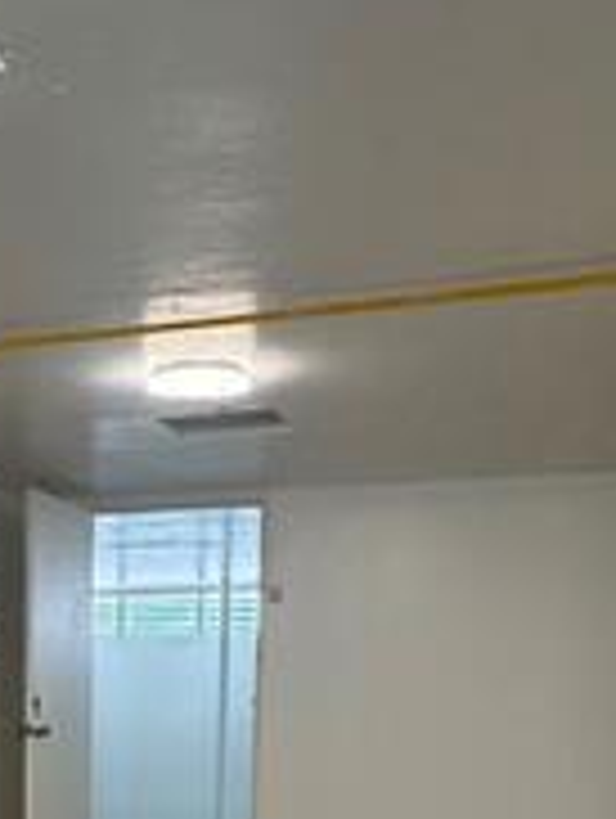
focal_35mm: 59
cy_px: 963
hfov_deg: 23.8
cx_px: 4
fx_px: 1397
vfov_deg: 28.7
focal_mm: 2.22
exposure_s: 1/120
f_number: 2.2
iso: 200
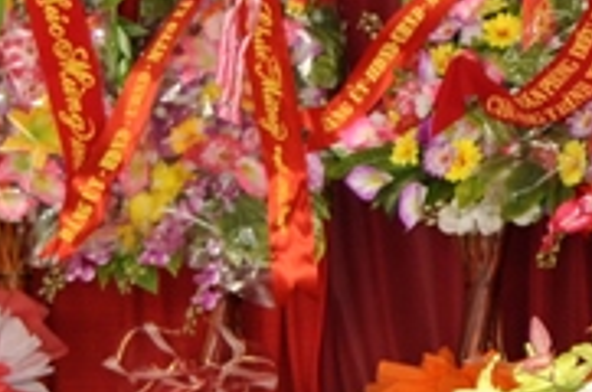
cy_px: -75
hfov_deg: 7.8
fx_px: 4035
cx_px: 1374
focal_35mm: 246
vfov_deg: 5.5
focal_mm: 29
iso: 250
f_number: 5
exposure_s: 1/60
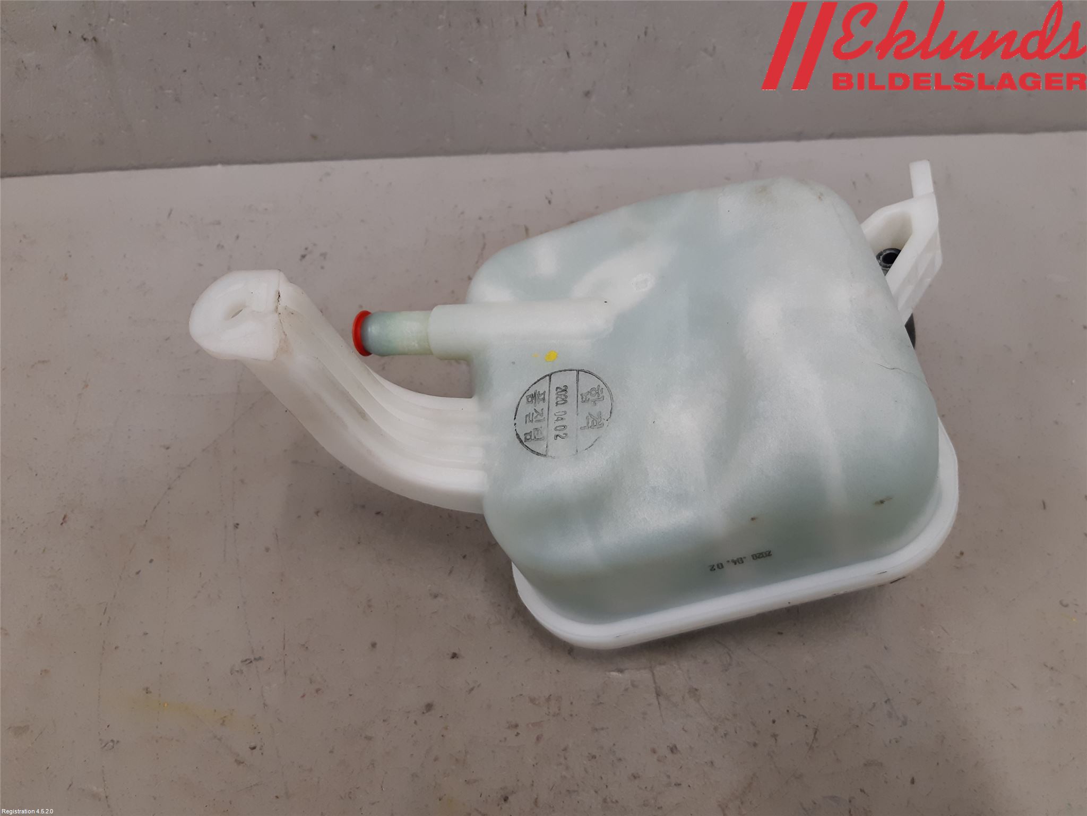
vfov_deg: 53.1
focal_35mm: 26
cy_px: 408
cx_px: 544
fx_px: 816
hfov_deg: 67.3
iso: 100
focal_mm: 3.93
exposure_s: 1/50
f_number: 1.7
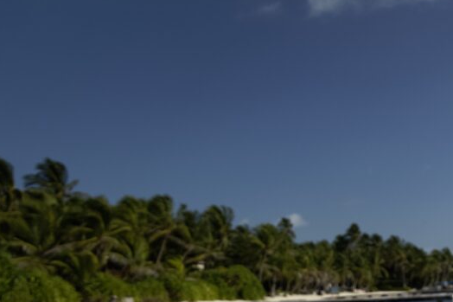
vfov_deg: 23.5
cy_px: 309
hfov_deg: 32.8
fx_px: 692
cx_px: 469
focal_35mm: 55
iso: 500
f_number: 2.8
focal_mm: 24
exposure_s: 1/6400
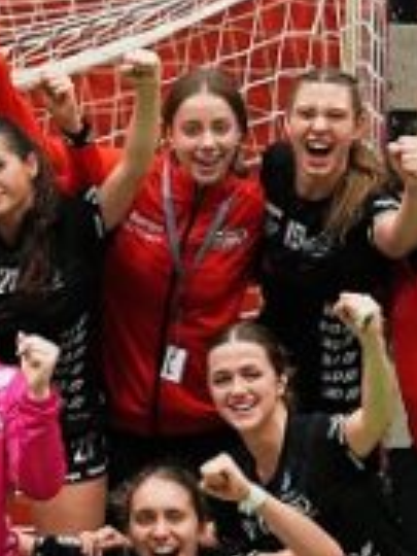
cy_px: 426
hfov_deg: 4.2
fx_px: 5622
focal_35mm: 350
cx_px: -192
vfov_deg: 5.7
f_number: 1.4
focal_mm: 85
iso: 1000
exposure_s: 1/1000
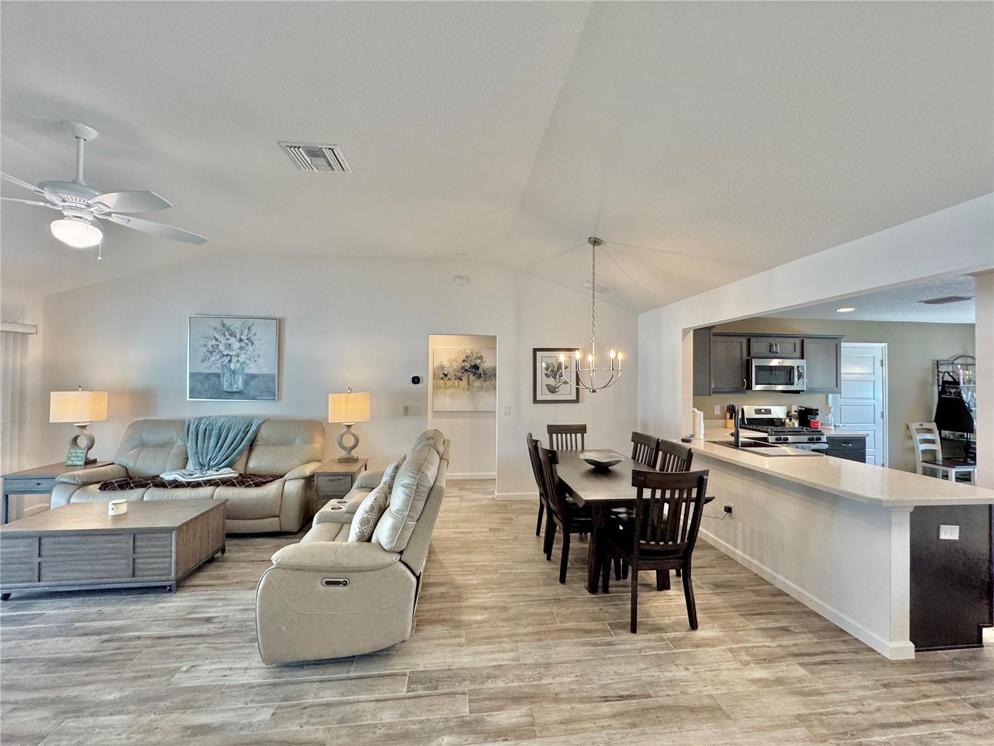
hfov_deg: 102.1
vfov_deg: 85.7
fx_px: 402
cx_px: 497
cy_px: 373
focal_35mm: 14
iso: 250
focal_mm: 2.22
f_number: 2.2
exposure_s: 1/120
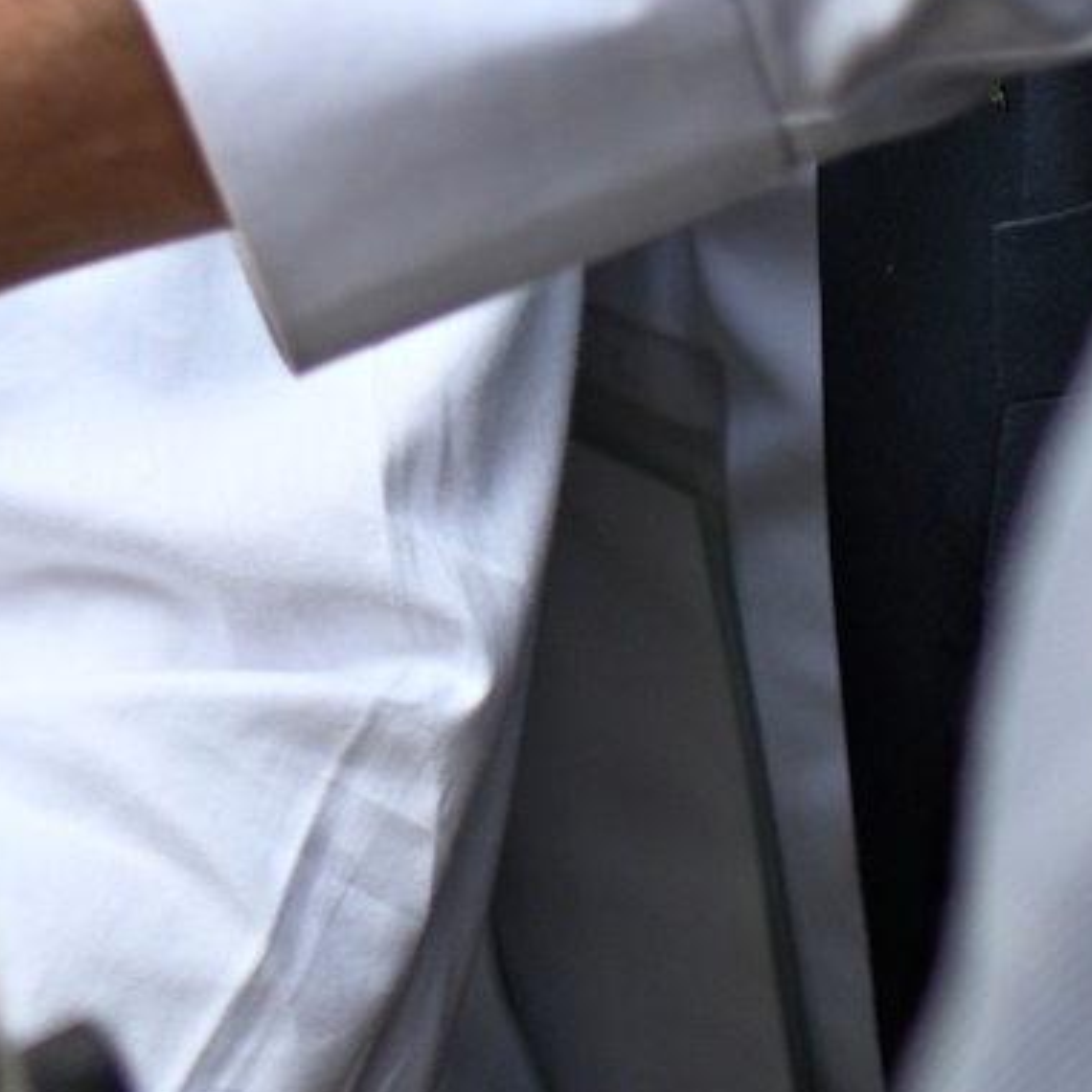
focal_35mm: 235
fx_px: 8387
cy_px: -1348
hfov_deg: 7.0
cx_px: -1598
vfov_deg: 7.1
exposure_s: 1/640
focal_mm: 35
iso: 125
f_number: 2.2
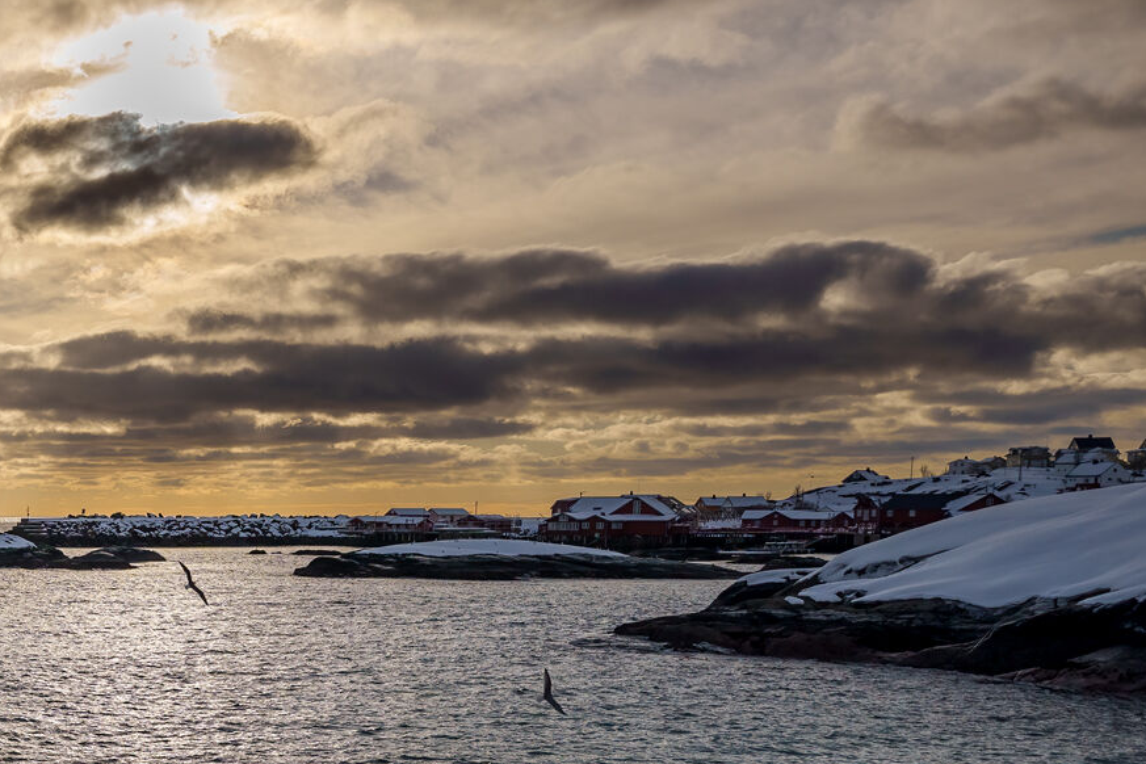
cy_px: 679
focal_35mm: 55
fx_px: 1751
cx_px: -371
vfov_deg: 24.0
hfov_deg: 28.9
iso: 100
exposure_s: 1/16000
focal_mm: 20
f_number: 2
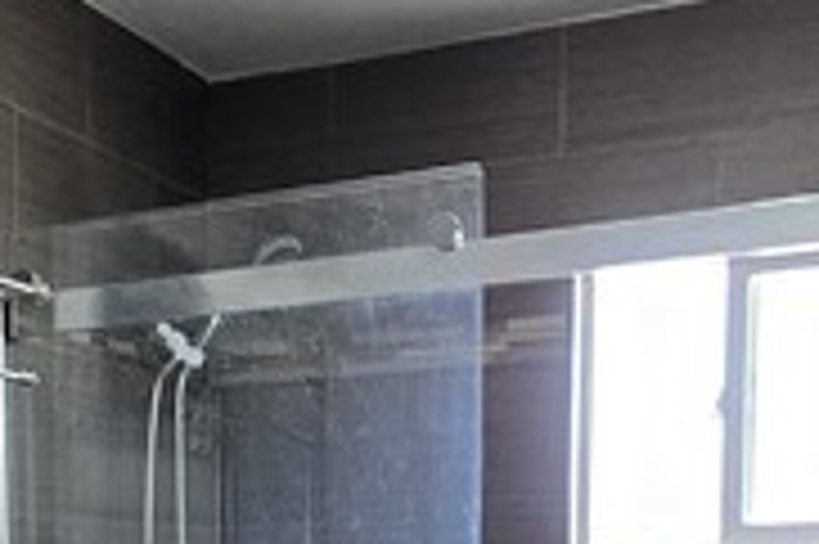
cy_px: 881
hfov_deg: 25.1
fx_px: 1727
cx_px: -40
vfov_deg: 16.0
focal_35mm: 76
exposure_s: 1/60
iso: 640
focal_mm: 2.2
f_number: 2.2
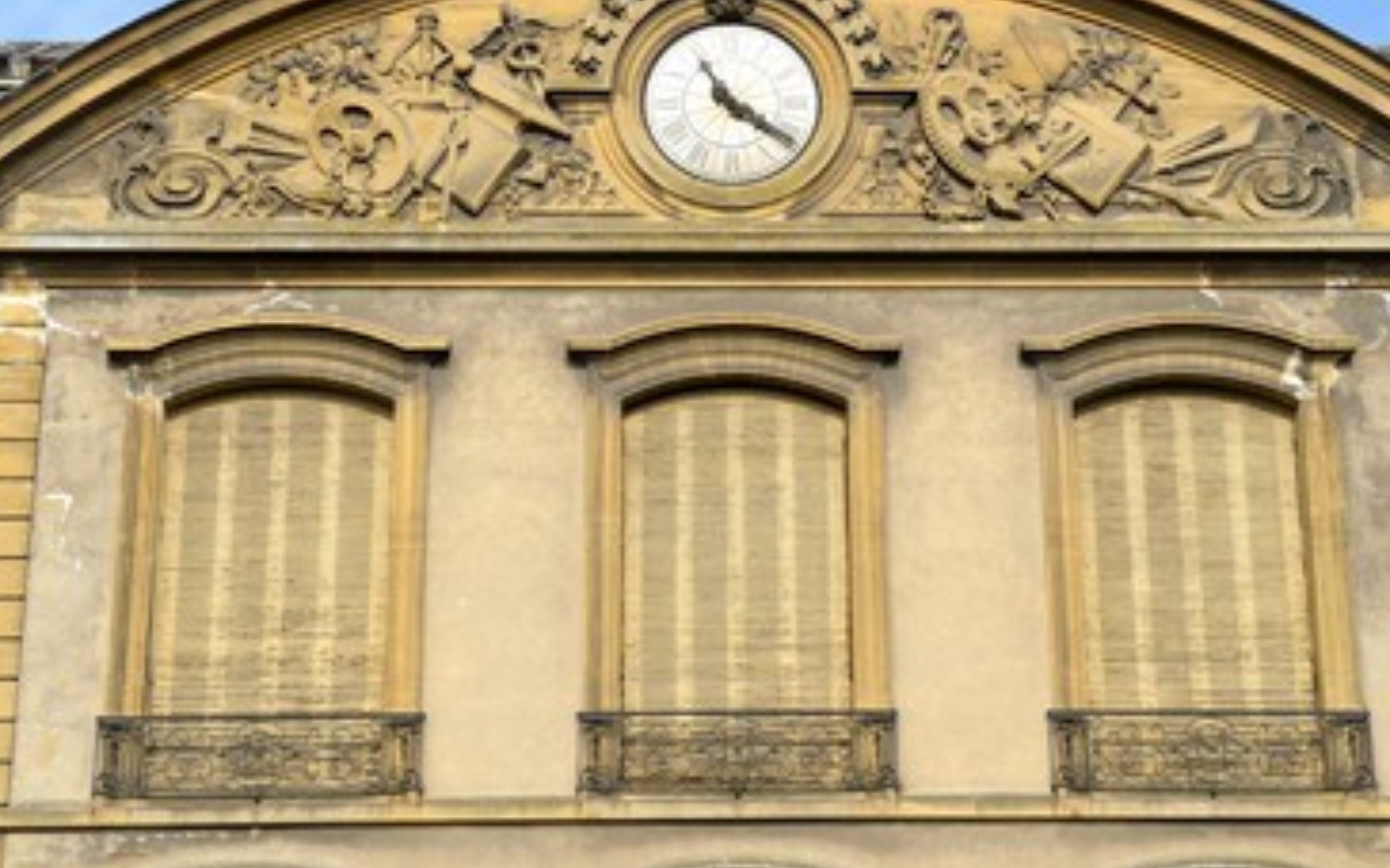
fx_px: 3106
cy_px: 350
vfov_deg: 15.9
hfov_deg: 25.2
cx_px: 743
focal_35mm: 82
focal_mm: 70
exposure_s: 1/200
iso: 200
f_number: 13
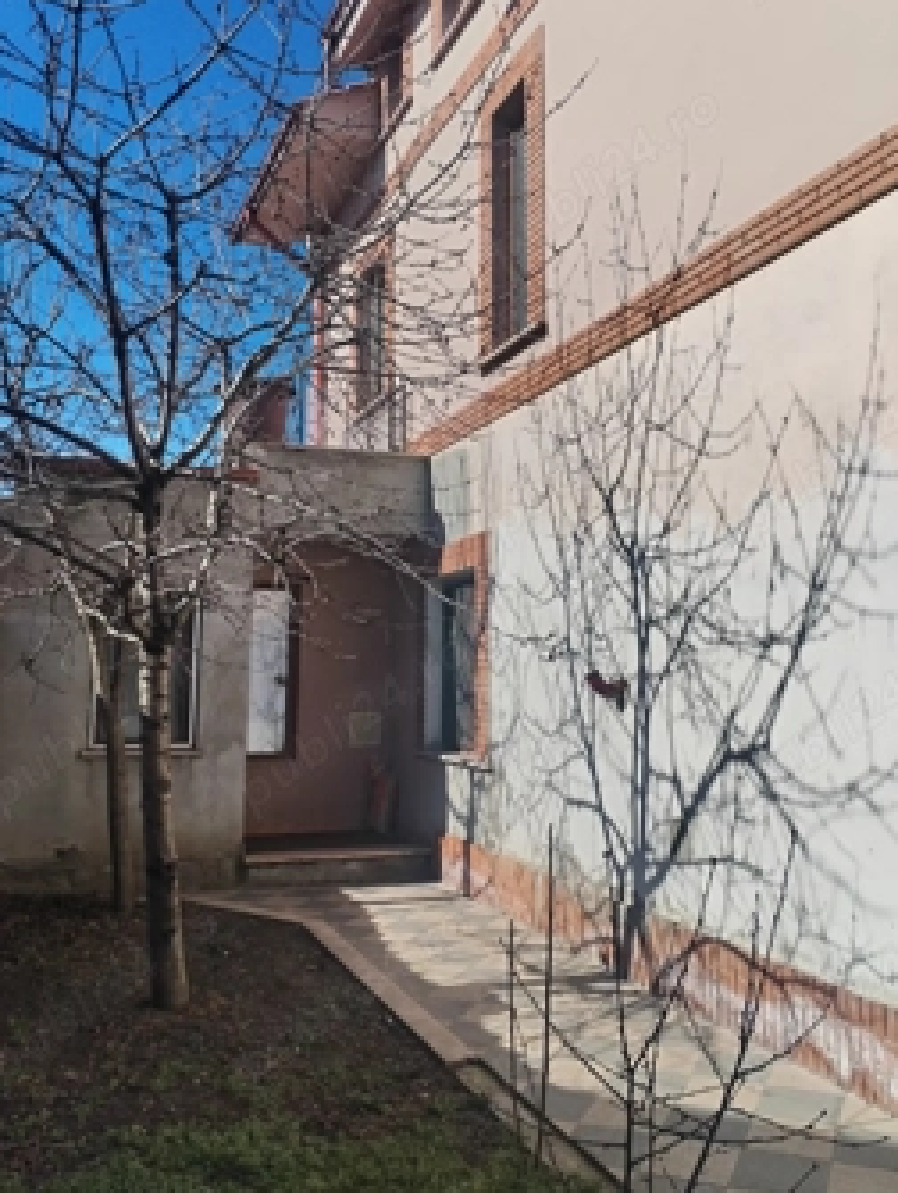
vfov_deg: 58.1
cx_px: 478
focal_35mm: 31
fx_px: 1070
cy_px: 509
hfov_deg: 45.5
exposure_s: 1/1648
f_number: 1.8
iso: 100
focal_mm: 4.75
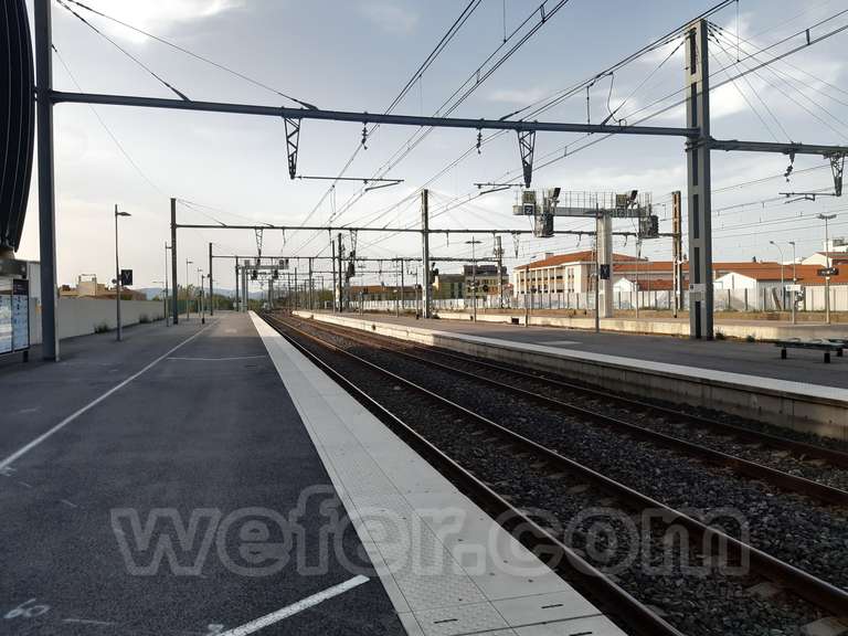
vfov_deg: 53.1
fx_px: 637
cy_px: 318
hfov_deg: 67.3
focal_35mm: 26
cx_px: 424
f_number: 1.7
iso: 40
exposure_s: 1/679
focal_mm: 3.92
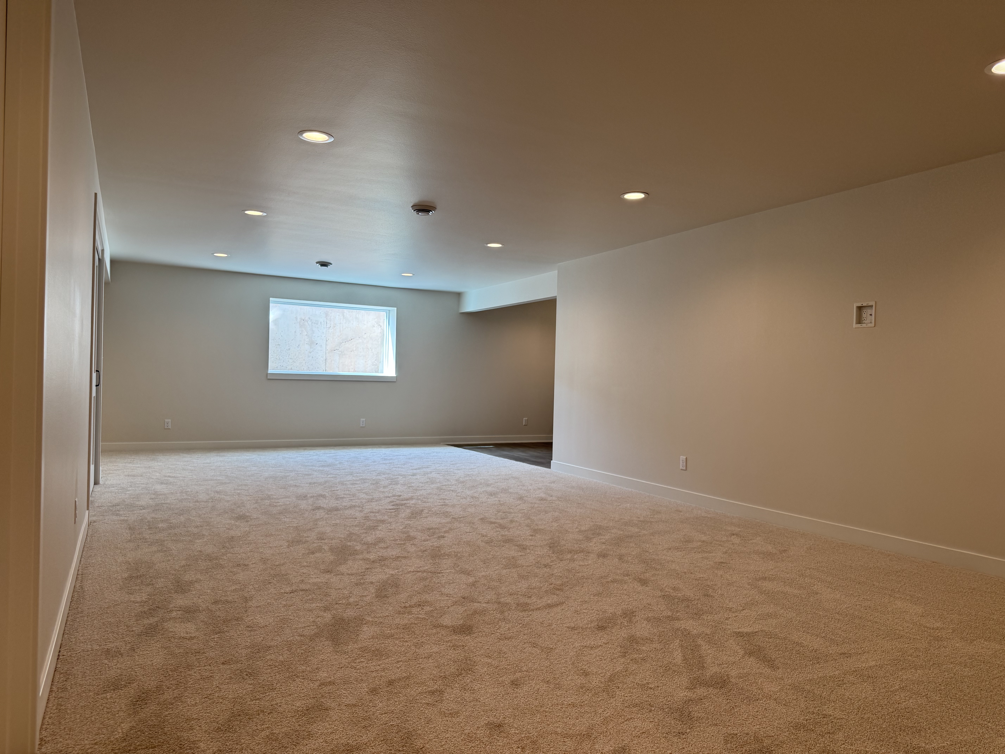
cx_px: 502
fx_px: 697
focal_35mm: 24
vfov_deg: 56.8
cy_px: 377
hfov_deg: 71.6
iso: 100
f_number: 1.78
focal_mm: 6.76
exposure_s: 1/162
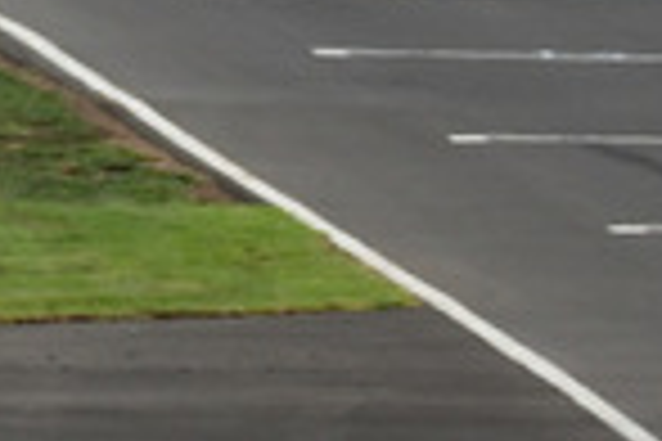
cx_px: 1360
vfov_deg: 0.4
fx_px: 57001
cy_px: 783
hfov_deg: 0.7
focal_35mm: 3100
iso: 320
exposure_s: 1/640
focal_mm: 380
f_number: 10
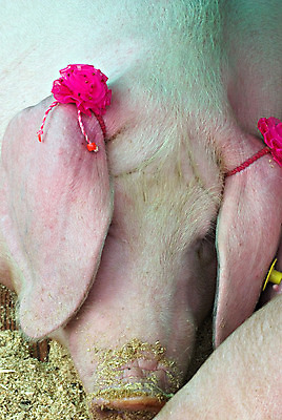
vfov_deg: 19.4
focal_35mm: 105
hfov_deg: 13.1
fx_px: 1229
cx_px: 141
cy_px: 210
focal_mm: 70
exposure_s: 1/125
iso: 200
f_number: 9
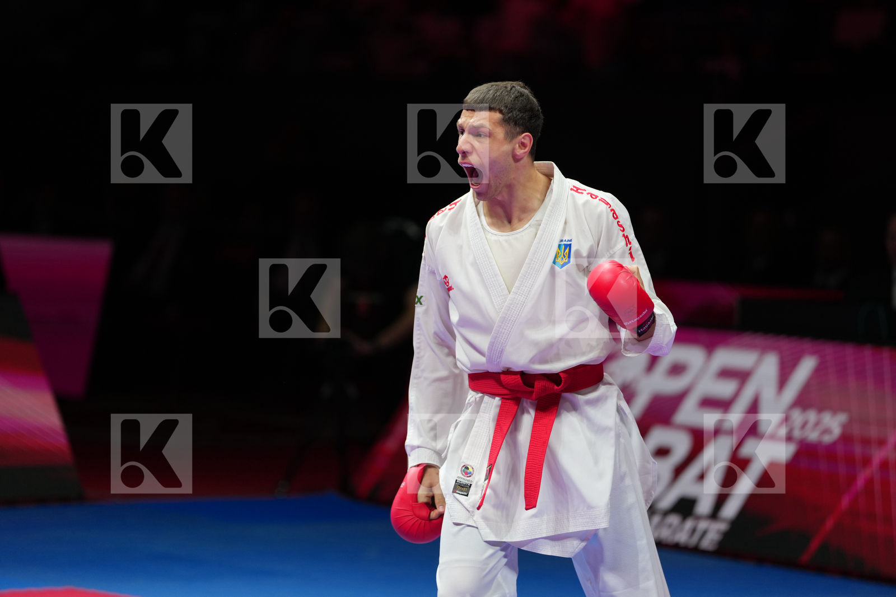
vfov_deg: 6.9
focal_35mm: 200
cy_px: 298
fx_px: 4976
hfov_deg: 10.3
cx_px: 448
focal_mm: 200
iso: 640
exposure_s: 1/1000
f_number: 2.8
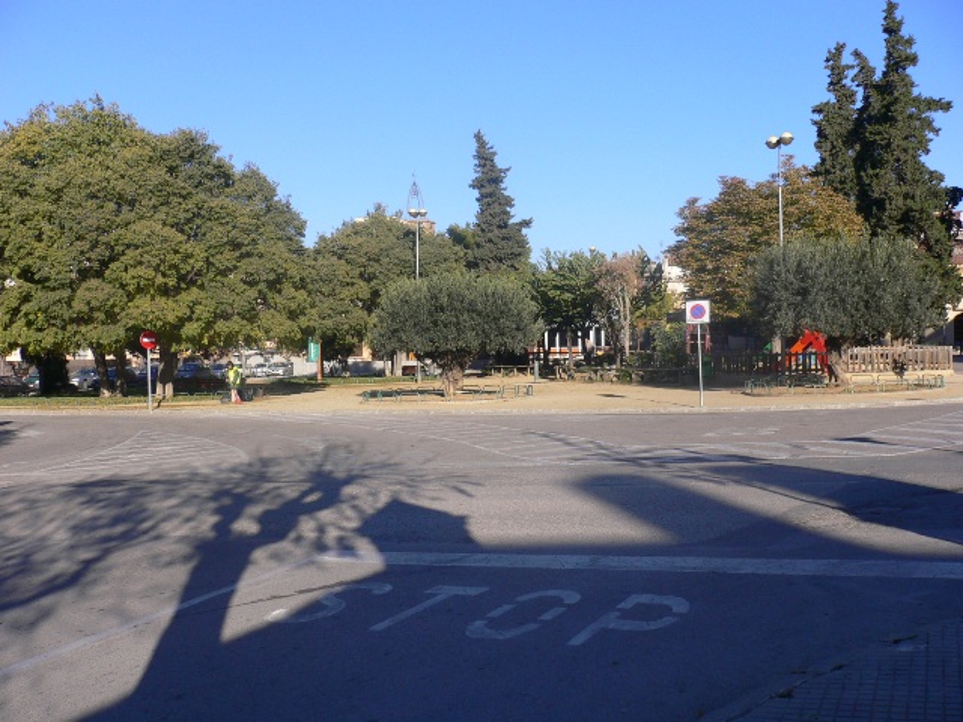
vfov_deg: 40.7
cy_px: 361
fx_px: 974
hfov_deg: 52.6
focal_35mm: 35
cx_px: 482
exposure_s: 1/320
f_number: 5.6
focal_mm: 5.8
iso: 80
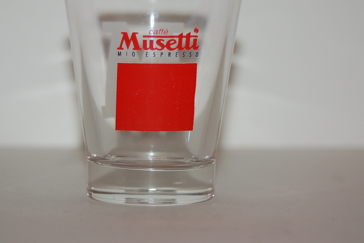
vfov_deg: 9.8
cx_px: 166
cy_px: 92
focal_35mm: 140
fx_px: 1415
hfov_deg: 14.7
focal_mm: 70
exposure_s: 1/60
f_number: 5.6
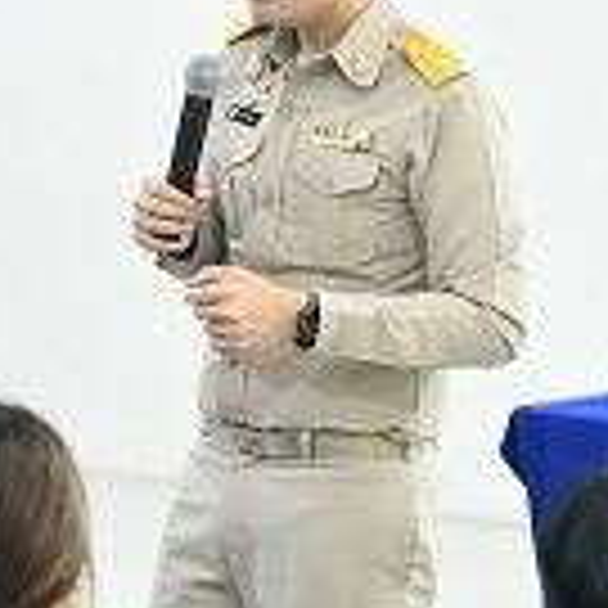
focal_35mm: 154
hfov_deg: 11.3
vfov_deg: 11.3
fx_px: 3060
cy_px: 239
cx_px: 77
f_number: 4
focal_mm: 44
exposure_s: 1/200
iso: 25600
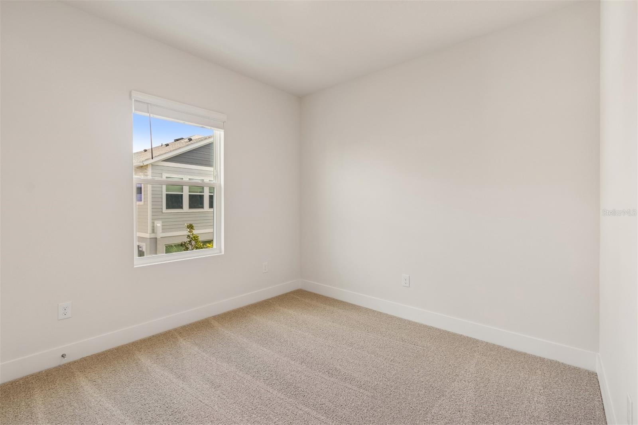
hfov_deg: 100.4
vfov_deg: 77.3
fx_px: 266
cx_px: 319
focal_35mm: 15
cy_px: 212
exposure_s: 1/8
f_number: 7.1
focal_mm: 10
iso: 100
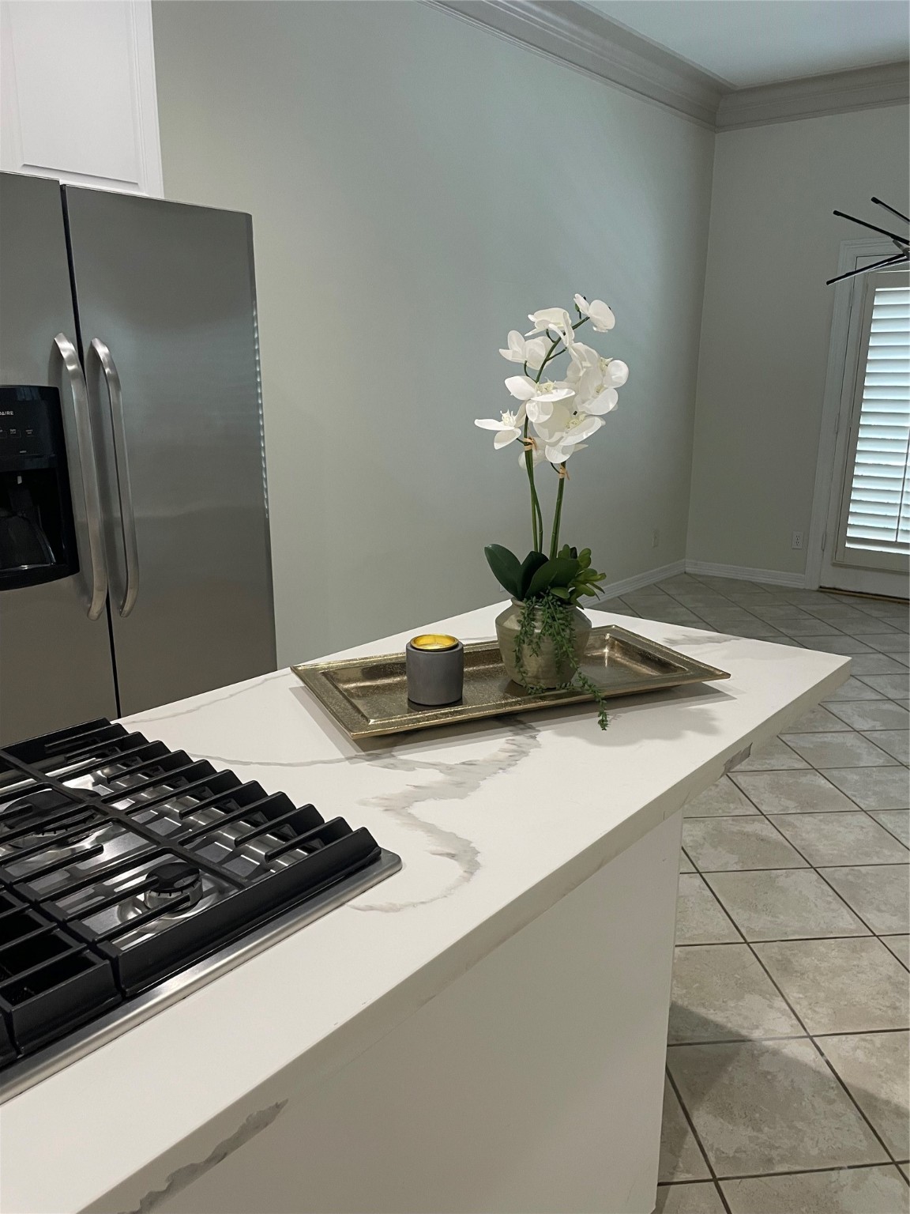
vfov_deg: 67.3
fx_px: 911
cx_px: 455
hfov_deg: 53.1
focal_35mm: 26
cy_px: 607
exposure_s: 1/60
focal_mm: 4.2
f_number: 1.6
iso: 125
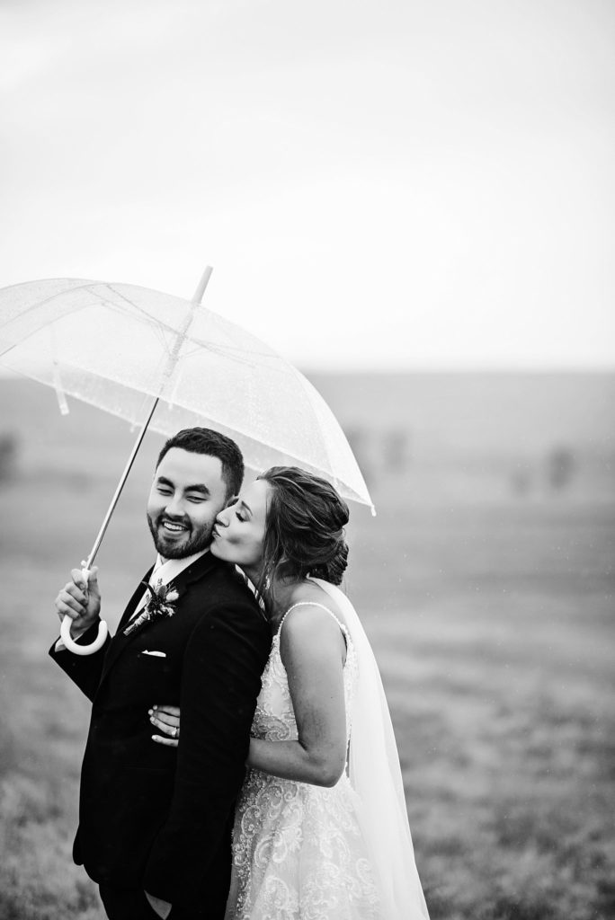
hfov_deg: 16.1
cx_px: 308
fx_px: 2175
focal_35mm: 85
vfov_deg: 23.9
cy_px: 460
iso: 800
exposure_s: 1/1250
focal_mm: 85
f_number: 1.6
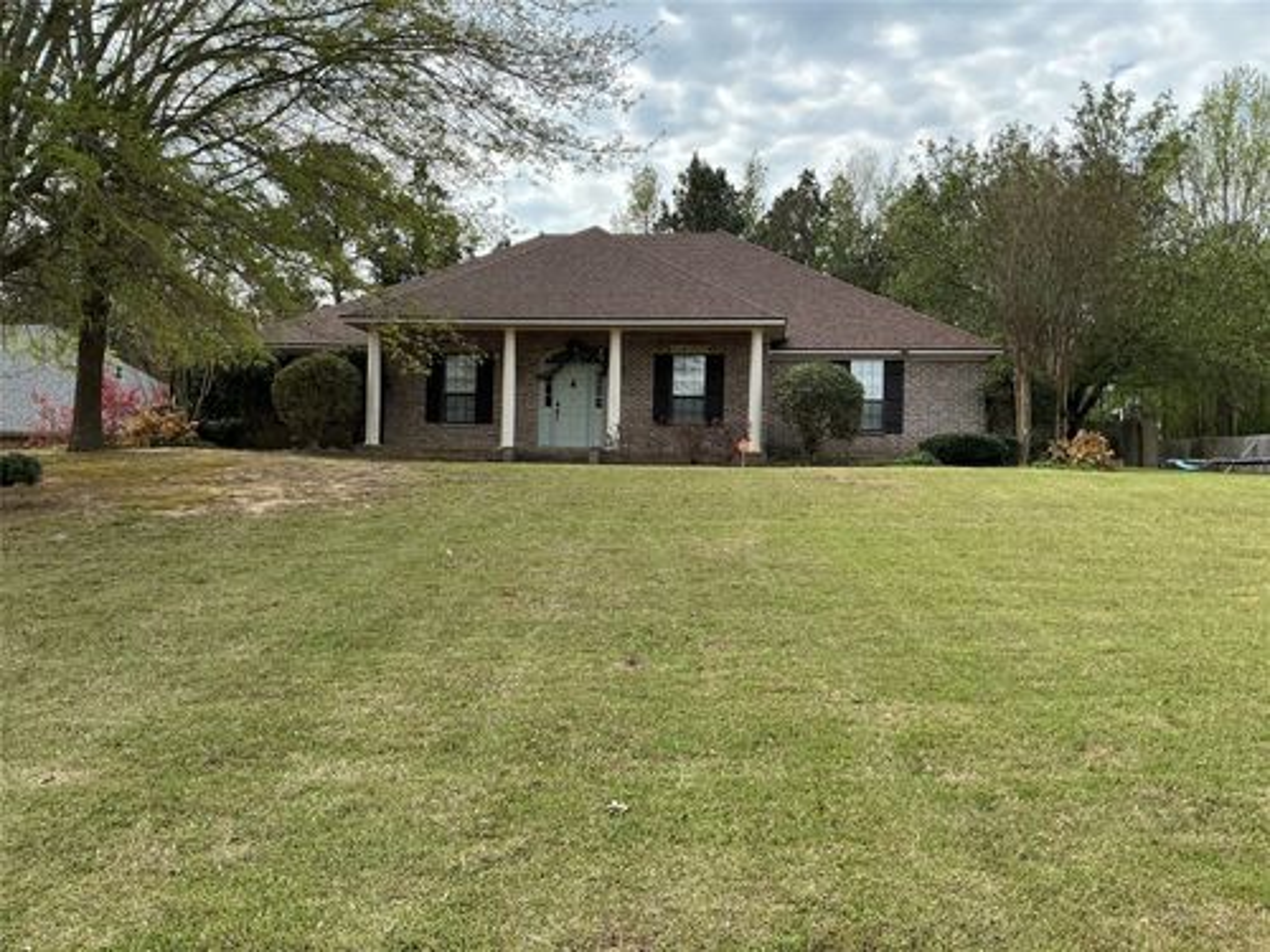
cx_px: 635
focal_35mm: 29
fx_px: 1064
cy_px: 476
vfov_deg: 48.2
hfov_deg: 61.7
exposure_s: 1/898
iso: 25
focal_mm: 3
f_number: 1.8
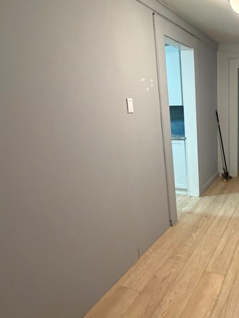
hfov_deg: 48.3
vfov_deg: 67.2
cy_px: 172
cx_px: 209
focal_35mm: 26
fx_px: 239
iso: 800
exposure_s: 1/60
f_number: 2.2
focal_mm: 2.22
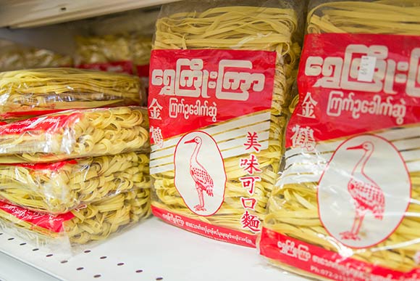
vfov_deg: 43.6
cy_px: 140
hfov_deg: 61.9
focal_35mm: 30
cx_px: 210
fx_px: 350
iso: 1250
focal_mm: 30
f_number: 3.3
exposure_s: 1/180
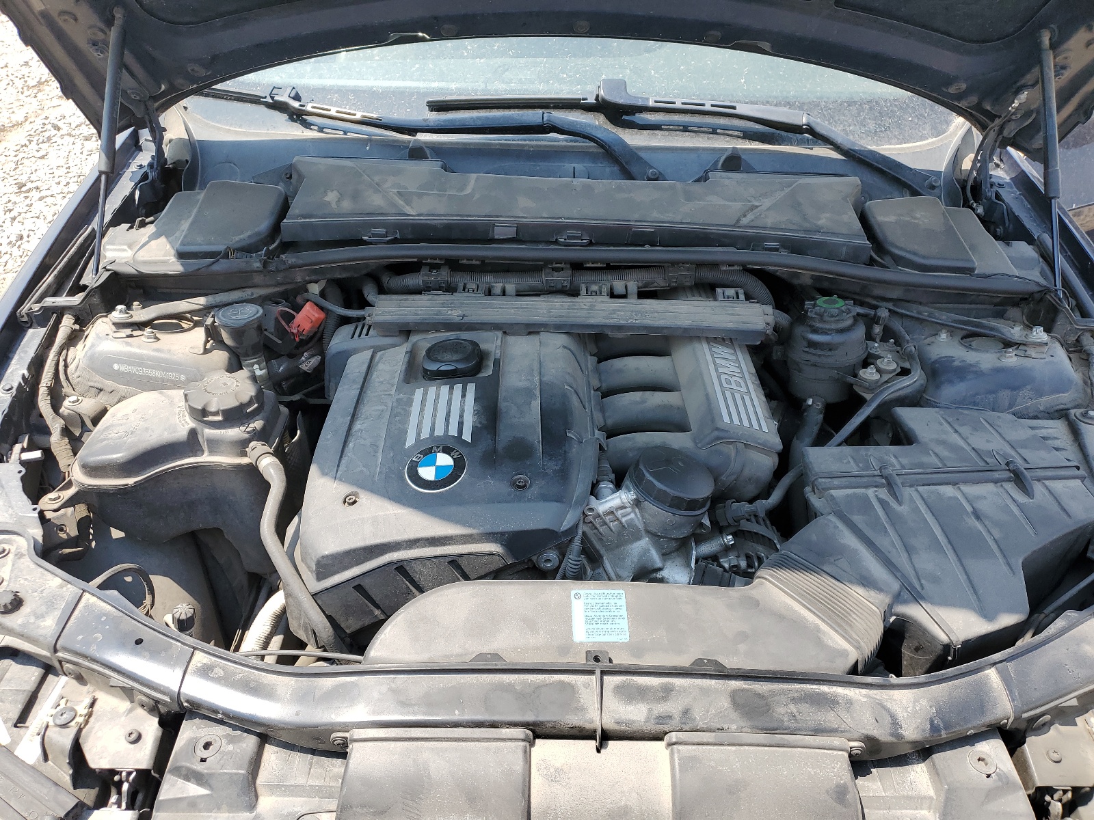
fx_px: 822
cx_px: 547
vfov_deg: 53.1
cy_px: 410
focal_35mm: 26
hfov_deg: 67.3
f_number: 1.5
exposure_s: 1/1000
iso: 50
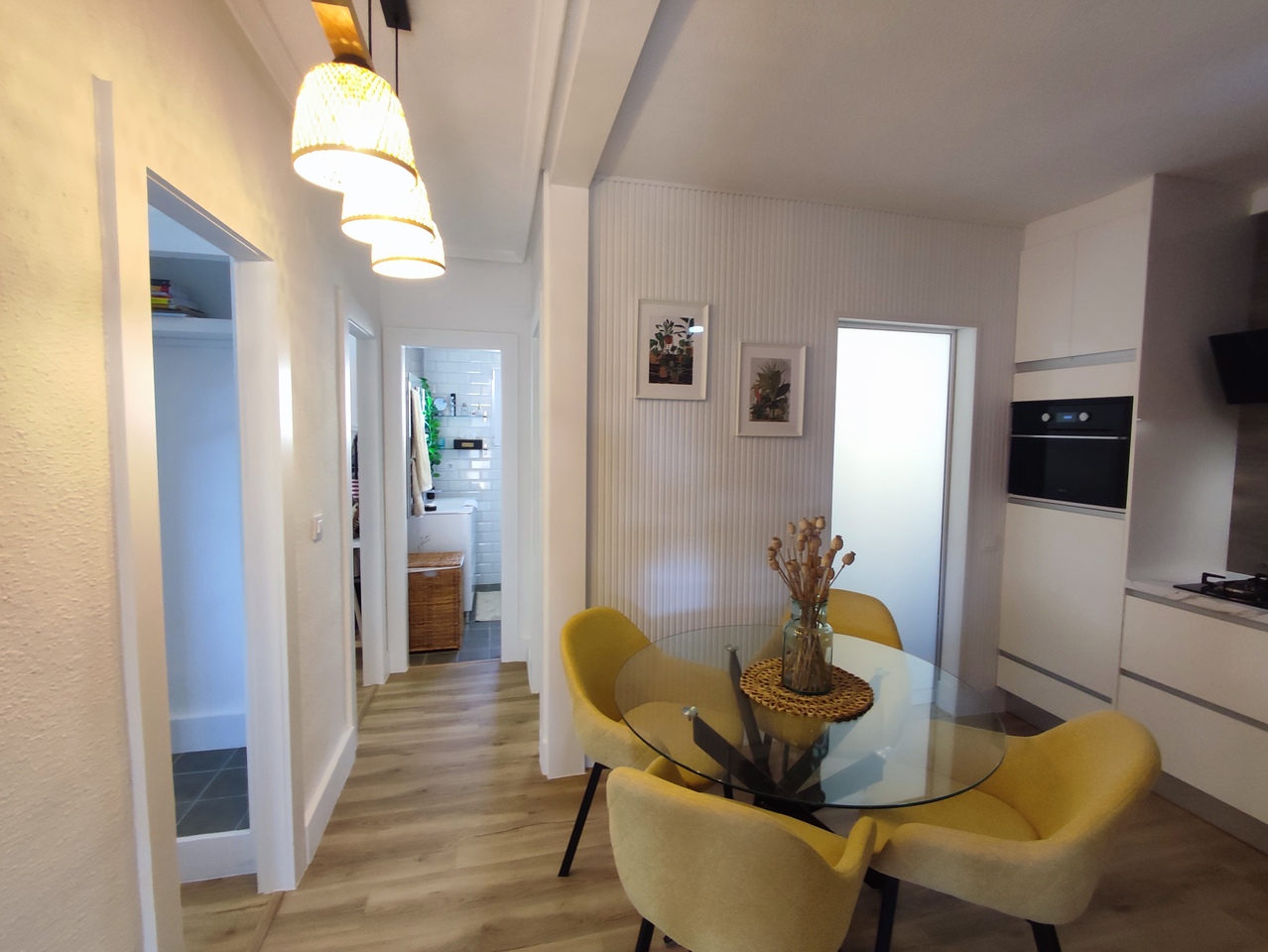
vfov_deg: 78.2
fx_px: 586
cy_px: 476
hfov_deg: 94.5
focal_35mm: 16
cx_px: 634
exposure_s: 1/50
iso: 153
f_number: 2.2
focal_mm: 1.65
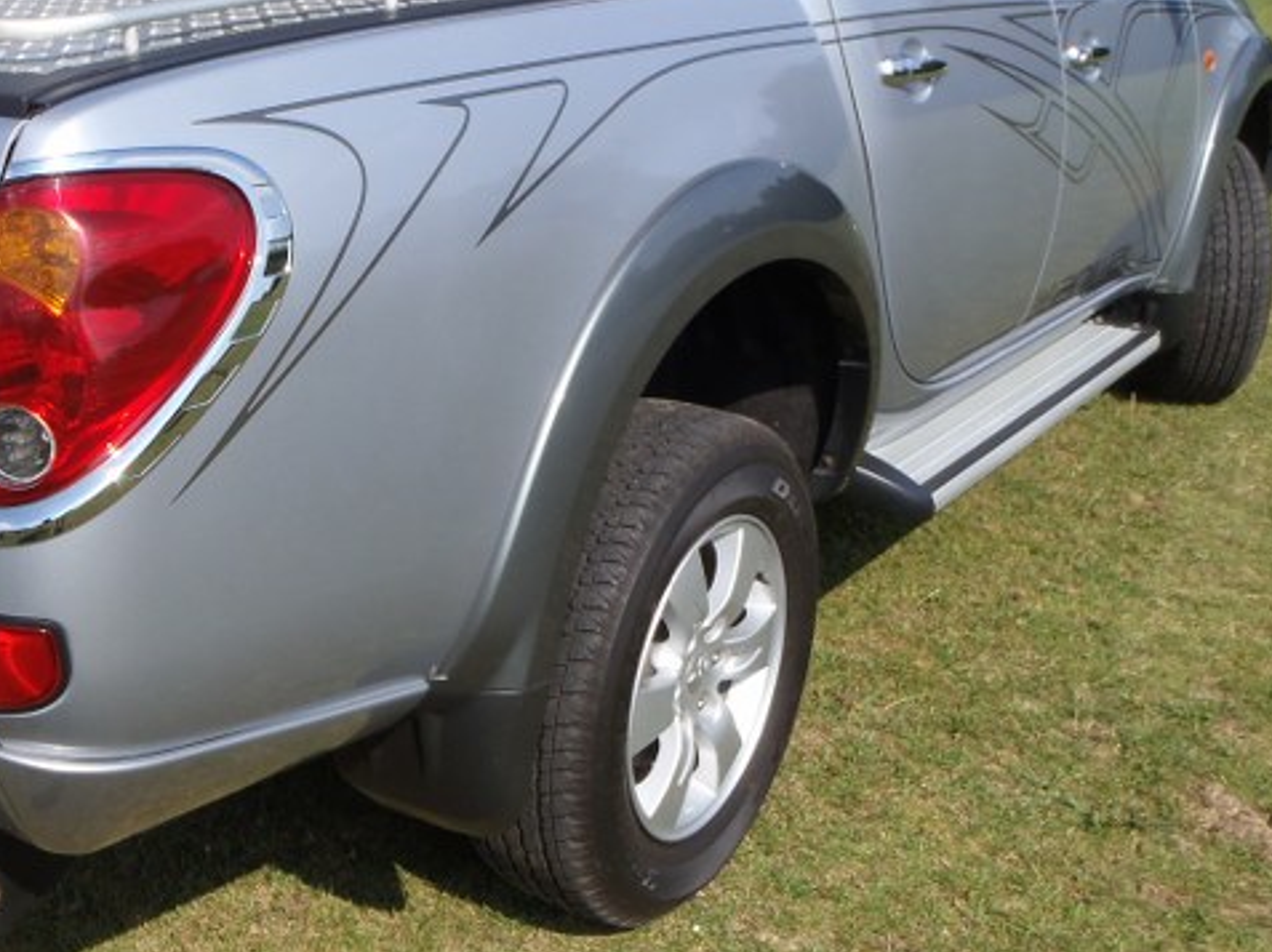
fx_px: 1726
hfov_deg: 39.3
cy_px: 349
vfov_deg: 30.7
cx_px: 309
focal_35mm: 47
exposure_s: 1/500
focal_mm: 5
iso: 80
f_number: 4.5
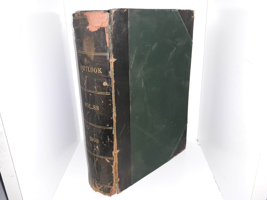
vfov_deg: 49.7
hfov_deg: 63.4
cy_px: 100
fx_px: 216
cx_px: 134
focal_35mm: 28
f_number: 1.7
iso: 50
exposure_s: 1/40
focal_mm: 3.7
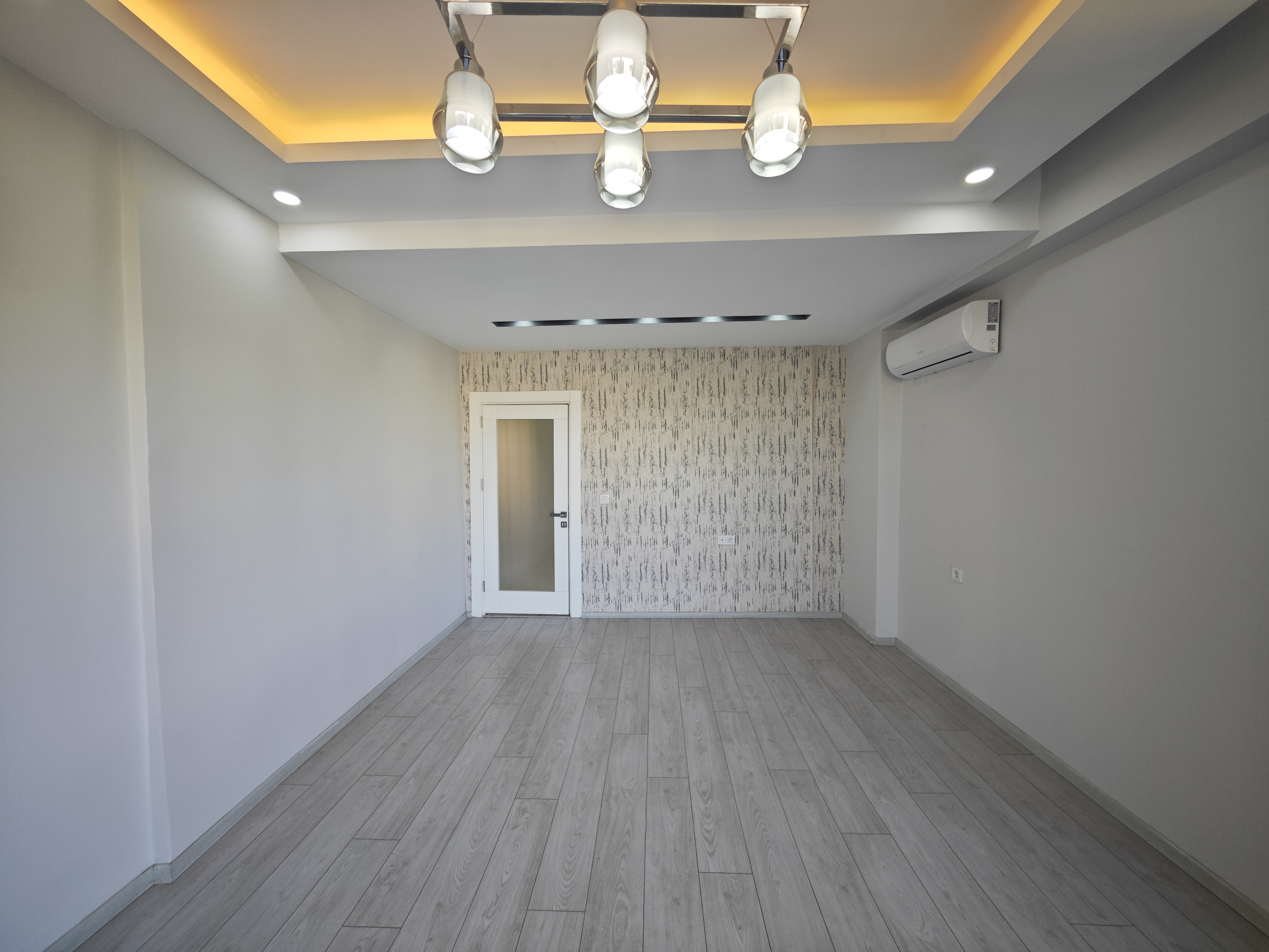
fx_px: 440
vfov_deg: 94.5
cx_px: 634
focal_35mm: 12
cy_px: 476
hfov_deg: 110.5
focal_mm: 2.03
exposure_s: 1/100
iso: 125
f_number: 1.8
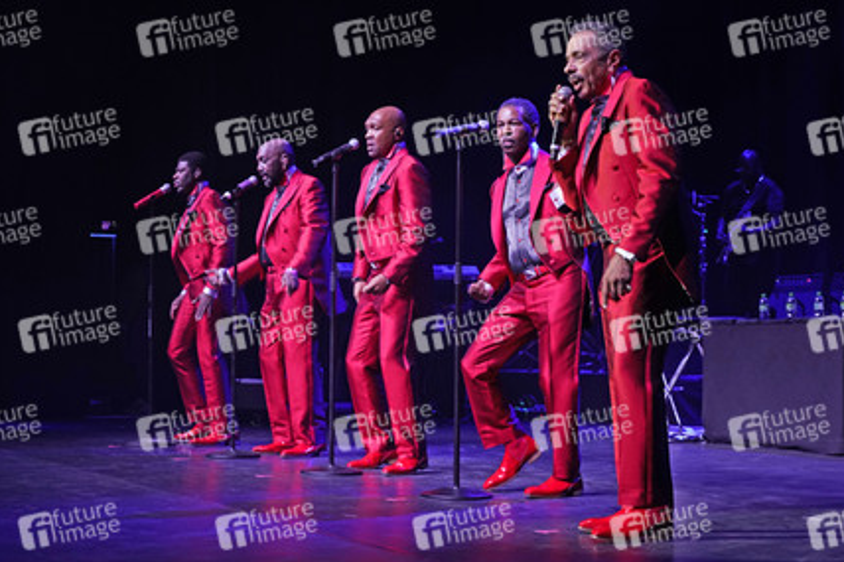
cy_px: 280
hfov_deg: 33.4
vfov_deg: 22.6
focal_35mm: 60
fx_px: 1406
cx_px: 411
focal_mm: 57
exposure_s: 1/160
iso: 1600
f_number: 5.6
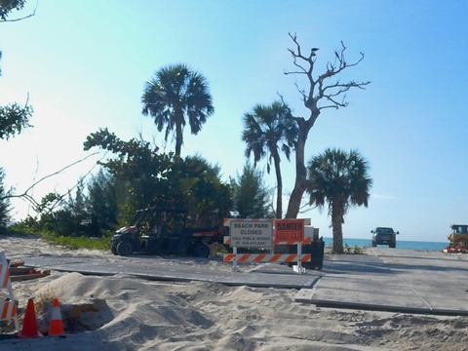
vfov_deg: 56.8
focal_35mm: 24
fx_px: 324
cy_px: 176
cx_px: 234
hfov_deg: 71.6
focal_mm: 4.3
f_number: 4.1
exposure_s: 1/1000
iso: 125
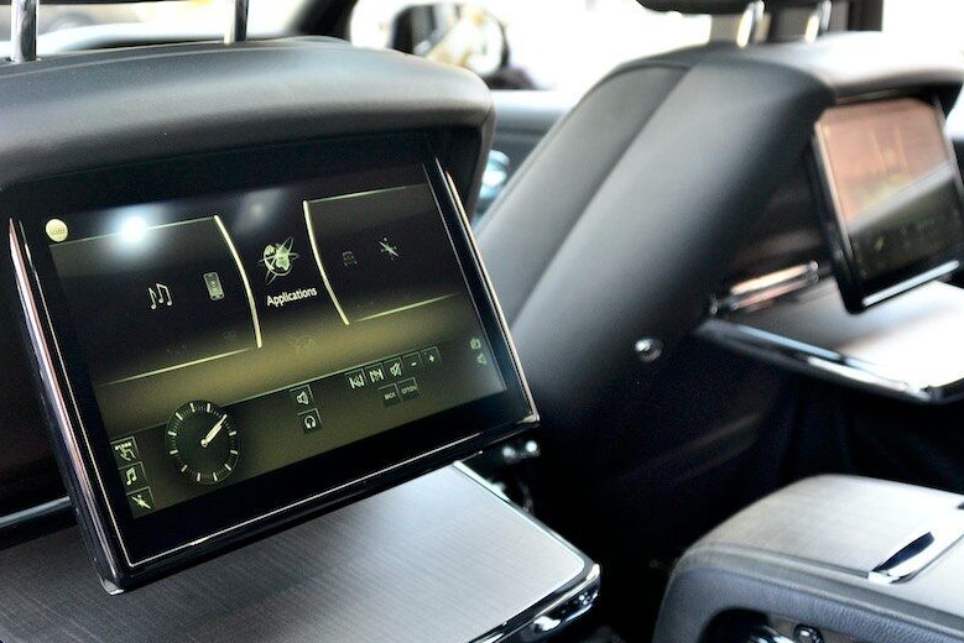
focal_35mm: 46
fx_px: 1232
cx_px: 364
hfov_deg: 42.4
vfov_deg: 29.1
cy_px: 225
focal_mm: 28
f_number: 3.5
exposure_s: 1/50
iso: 1000
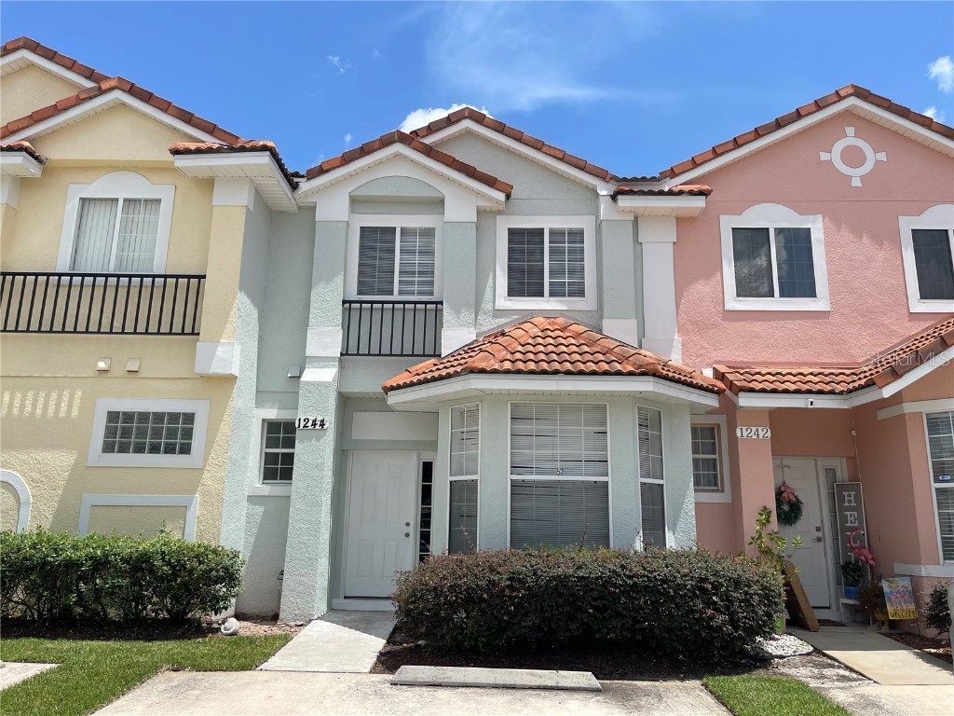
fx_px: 717
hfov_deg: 67.3
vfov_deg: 53.1
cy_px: 358
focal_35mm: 26
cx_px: 477
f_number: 1.6
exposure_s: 1/4717
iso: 32
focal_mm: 5.1
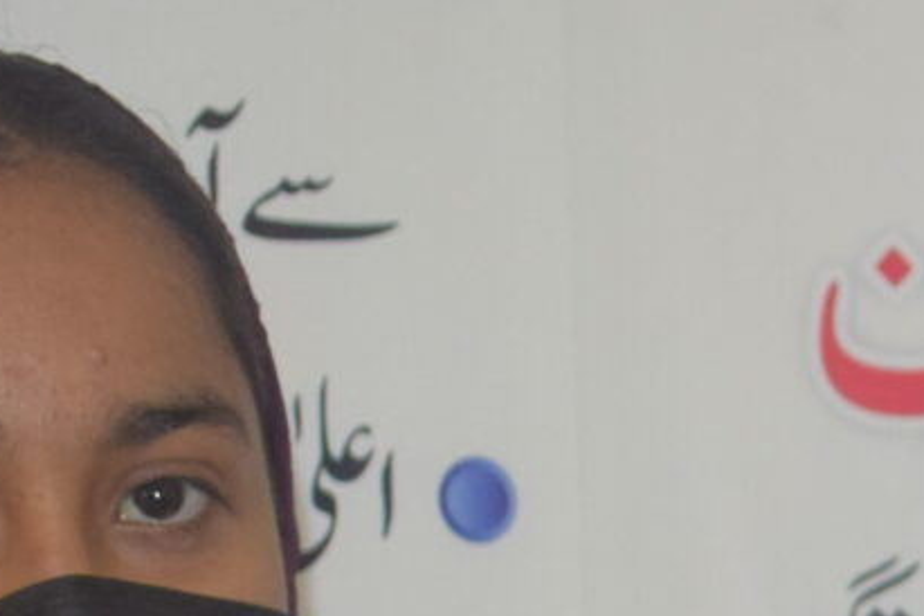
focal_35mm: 187
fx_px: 4799
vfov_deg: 7.0
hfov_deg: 10.6
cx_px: 1405
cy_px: 1337
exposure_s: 1/125
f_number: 3.5
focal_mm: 20
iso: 800
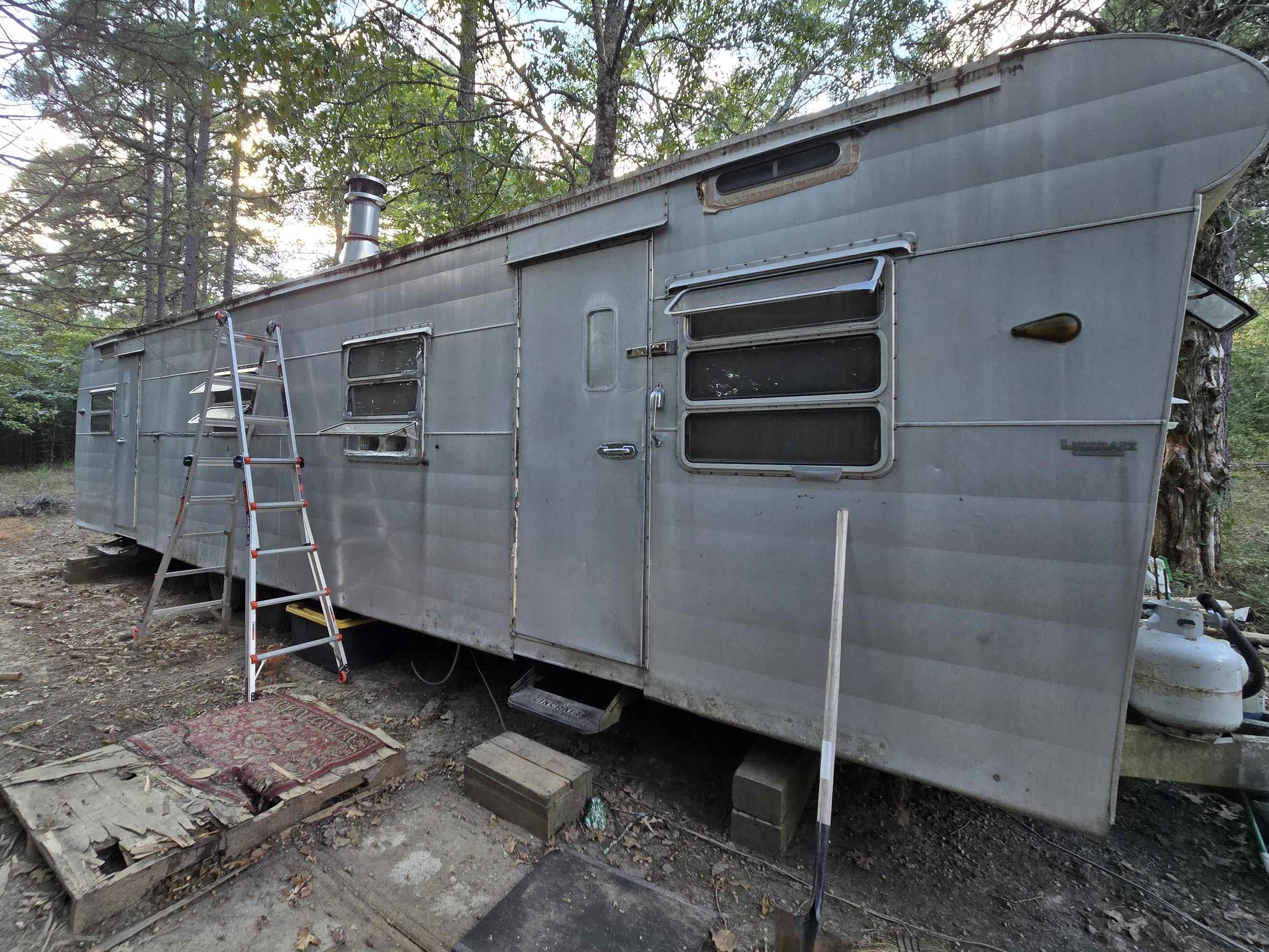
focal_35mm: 15
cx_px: 559
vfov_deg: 81.5
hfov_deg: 97.7
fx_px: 550
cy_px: 430
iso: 64
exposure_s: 1/120
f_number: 2.2
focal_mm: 2.2
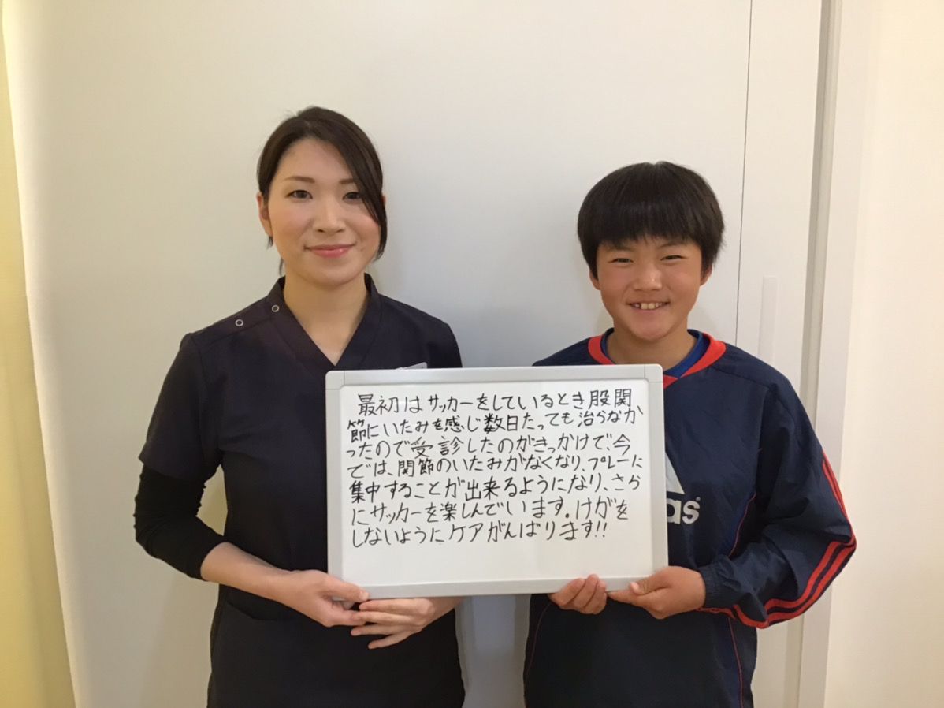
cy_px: 354
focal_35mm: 31
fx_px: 845
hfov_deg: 58.4
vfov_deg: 45.4
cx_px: 472
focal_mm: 3.3
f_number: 2.4
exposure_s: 1/30
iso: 80
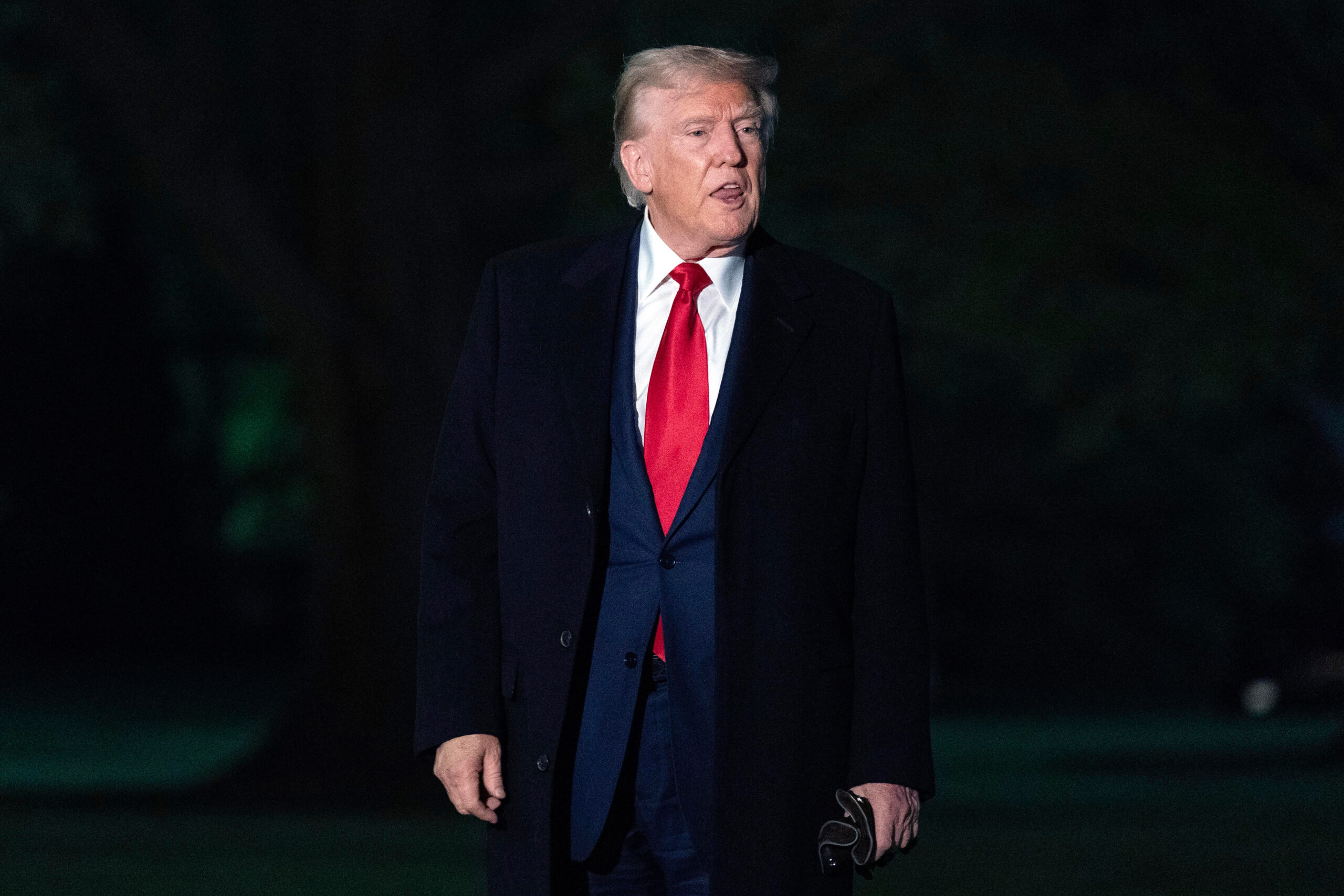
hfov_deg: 15.5
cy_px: 448
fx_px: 4928
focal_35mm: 132
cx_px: 672
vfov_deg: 10.4
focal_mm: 132
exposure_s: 1/160
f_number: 2.8
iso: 8000
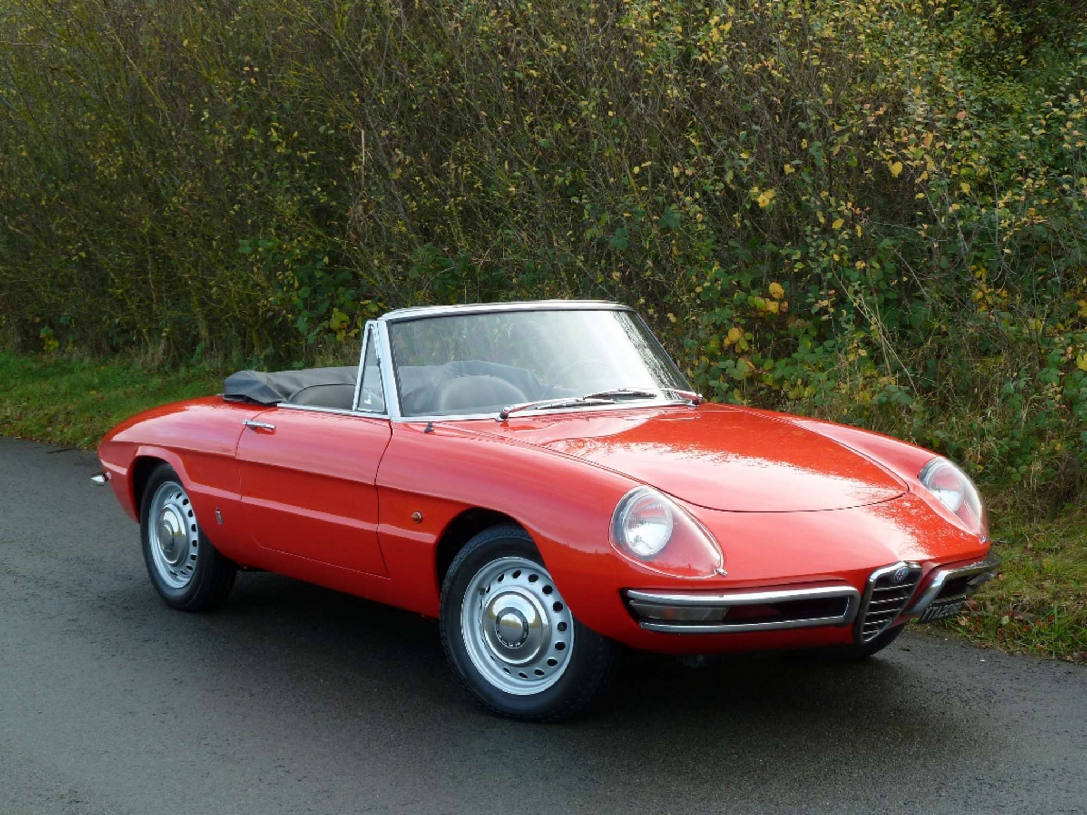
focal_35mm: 63
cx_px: 544
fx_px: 1978
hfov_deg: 30.7
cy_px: 408
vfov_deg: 23.3
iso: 80
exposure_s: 1/80
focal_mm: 10.3
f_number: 4
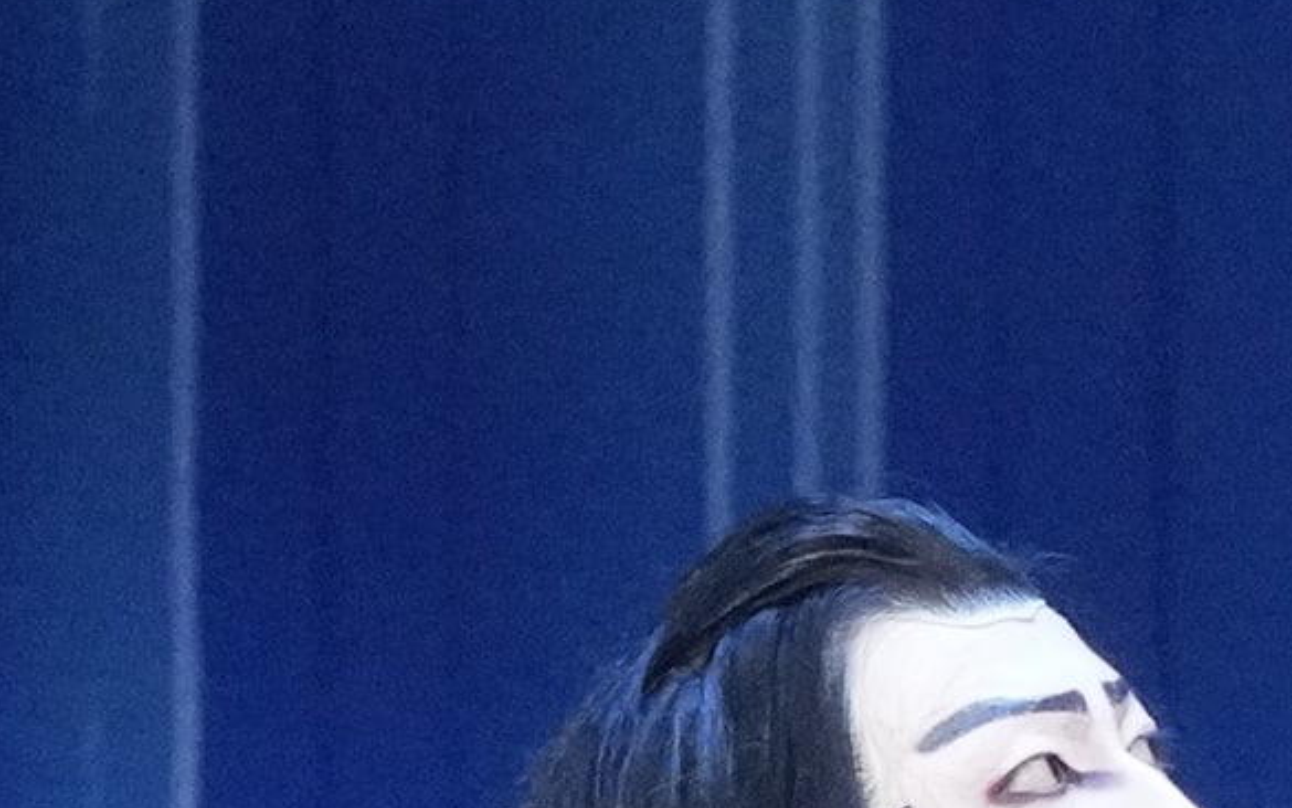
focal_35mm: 1992
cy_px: 1394
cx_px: 2138
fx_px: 70161
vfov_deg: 0.7
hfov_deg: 1.1
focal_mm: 286
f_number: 6.3
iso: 8000
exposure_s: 1/250
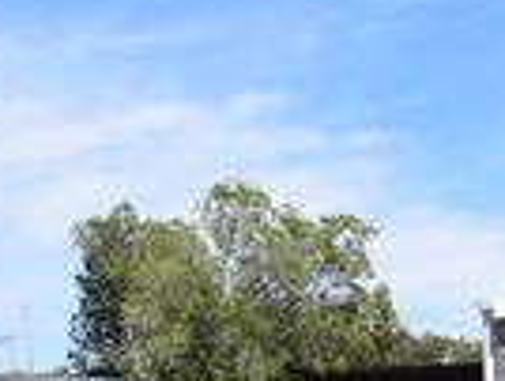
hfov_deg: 17.8
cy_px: 504
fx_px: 1476
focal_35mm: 101
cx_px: 709
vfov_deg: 14.1
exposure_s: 1/400
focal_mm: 20
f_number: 10
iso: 200
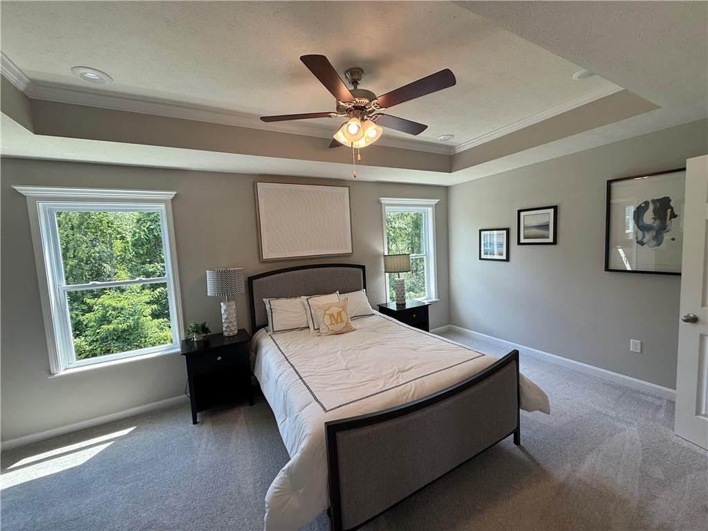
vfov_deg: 85.7
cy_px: 266
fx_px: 286
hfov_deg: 102.1
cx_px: 354
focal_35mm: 14
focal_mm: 2.22
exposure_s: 1/120
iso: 64
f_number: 2.2
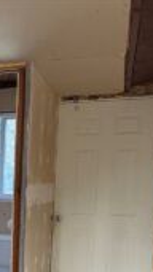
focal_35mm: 61
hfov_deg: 17.6
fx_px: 441
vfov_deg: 32.9
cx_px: -80
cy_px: 235
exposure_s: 1/120
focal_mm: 6.76
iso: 400
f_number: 1.78
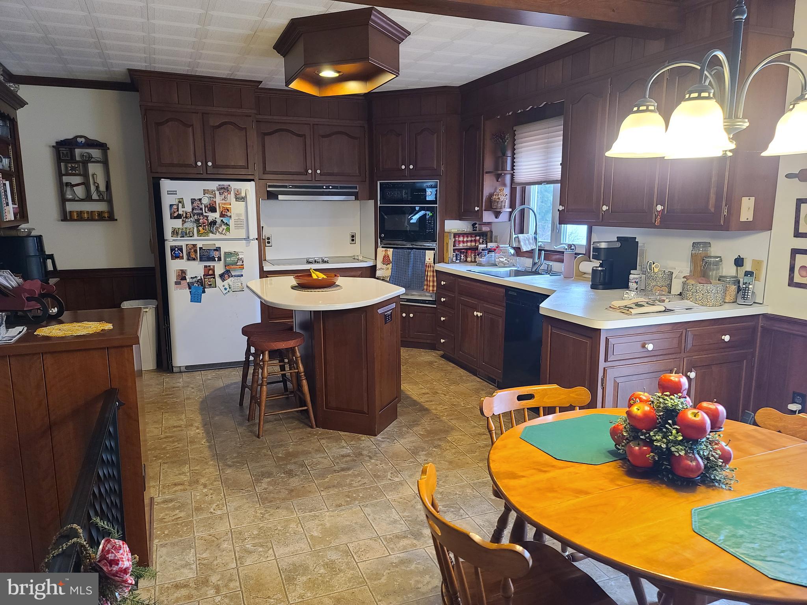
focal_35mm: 25
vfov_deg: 54.9
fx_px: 583
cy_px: 302
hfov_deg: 69.4
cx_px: 404
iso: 250
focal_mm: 7
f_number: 1.8
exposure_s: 1/60
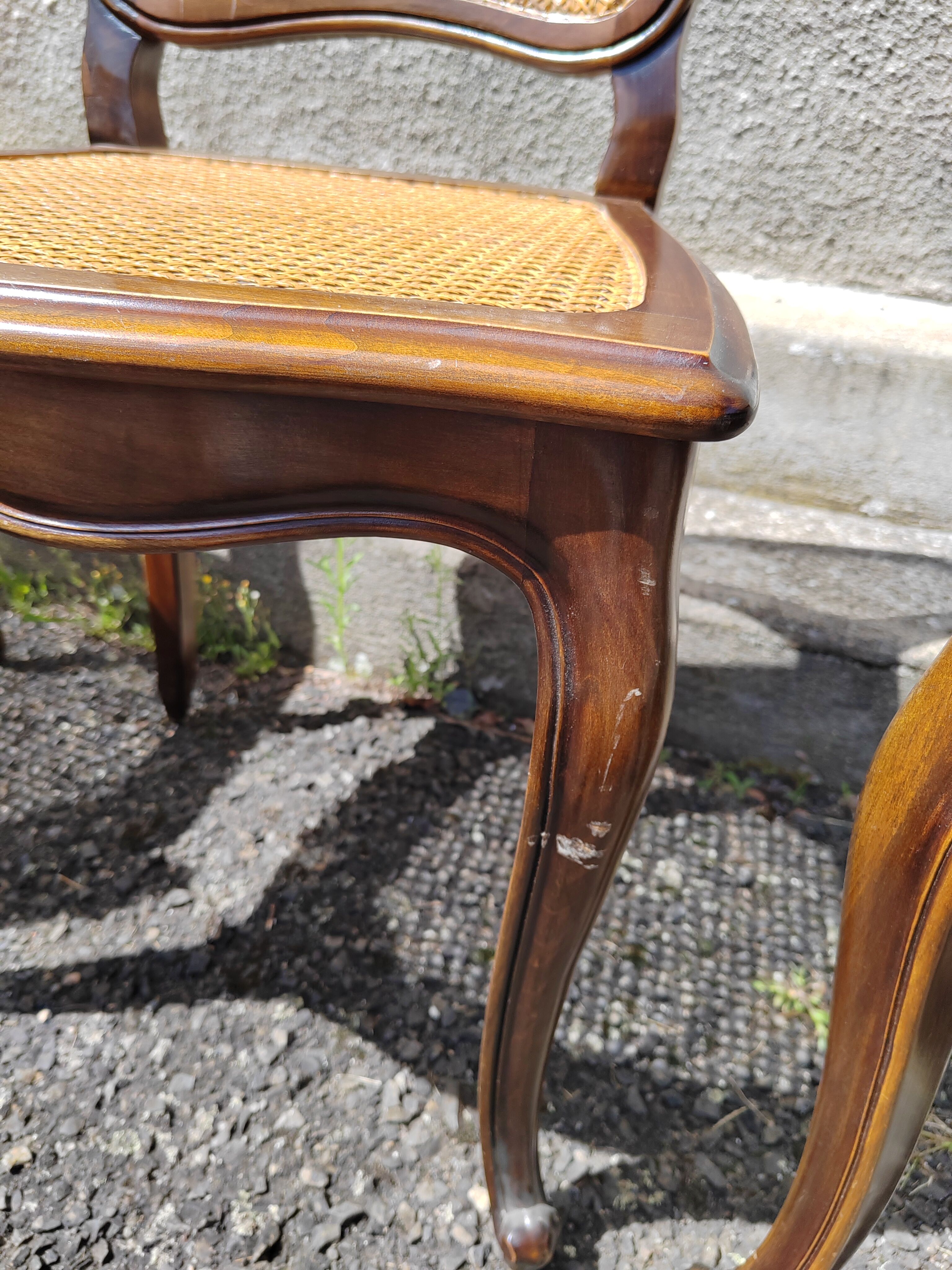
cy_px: 635
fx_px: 990
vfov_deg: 65.3
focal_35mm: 27
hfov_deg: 51.4
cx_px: 476
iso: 100
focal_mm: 5.52
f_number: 1.9
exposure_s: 1/810
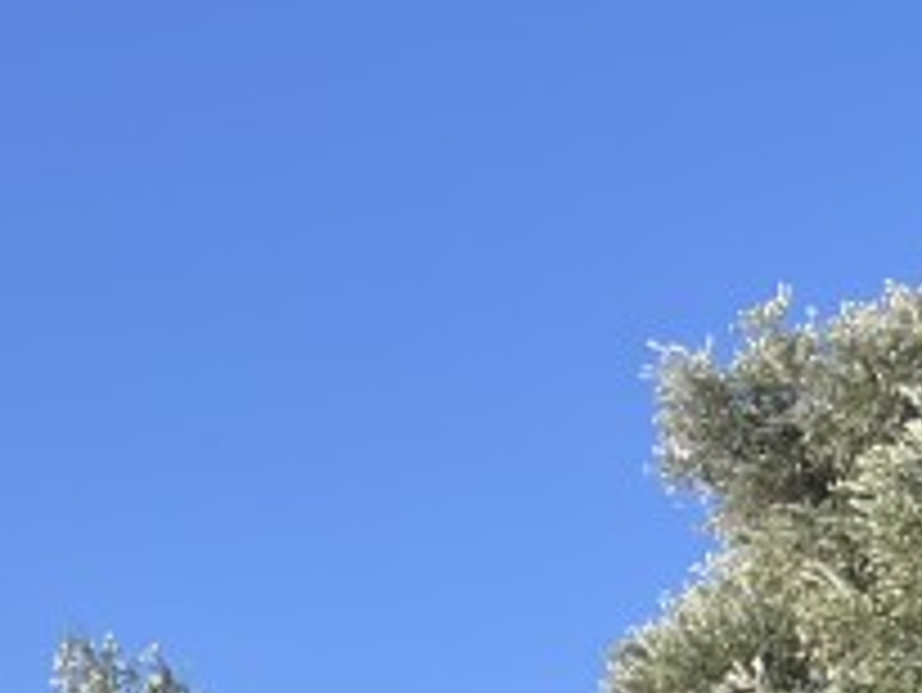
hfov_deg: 13.9
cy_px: 1719
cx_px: -607
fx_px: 3465
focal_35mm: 130
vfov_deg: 9.9
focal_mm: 5.1
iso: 50
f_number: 1.6
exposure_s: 1/2222
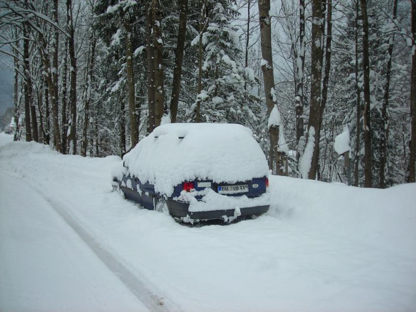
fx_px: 457
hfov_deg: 49.0
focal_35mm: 38
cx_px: 208
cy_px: 156
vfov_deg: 37.7
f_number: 6.4
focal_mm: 6.3
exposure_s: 1/173
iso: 50
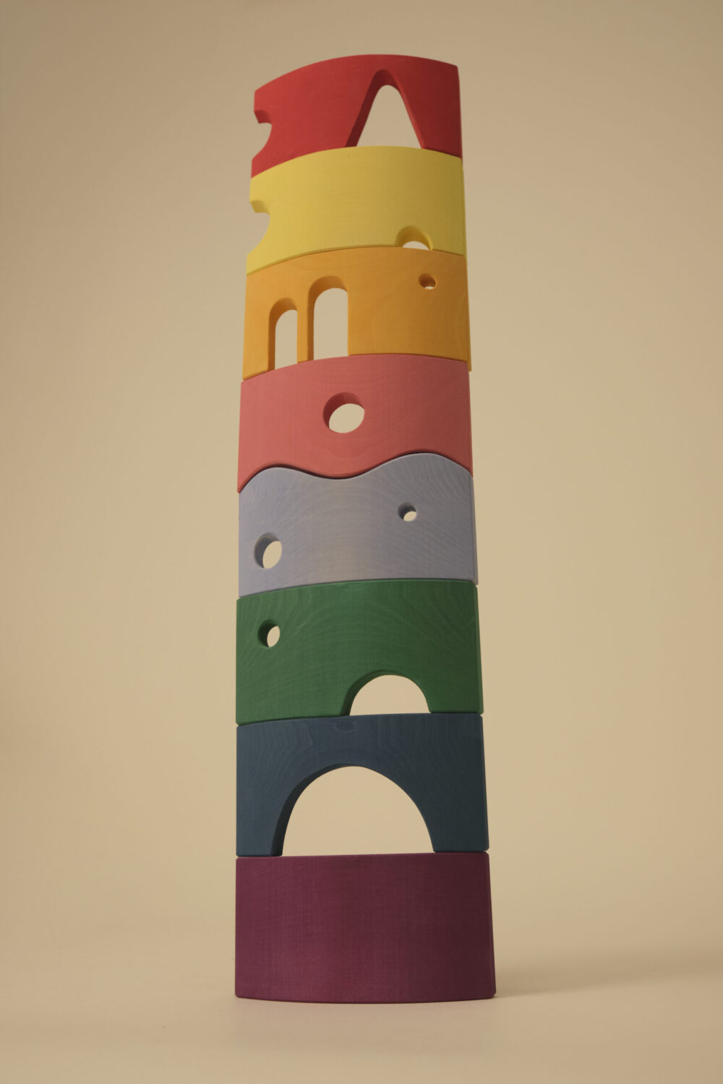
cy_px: 542
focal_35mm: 35
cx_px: 362
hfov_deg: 37.9
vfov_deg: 54.4
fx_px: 1054
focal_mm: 23
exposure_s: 1/250
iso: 800
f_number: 5.6
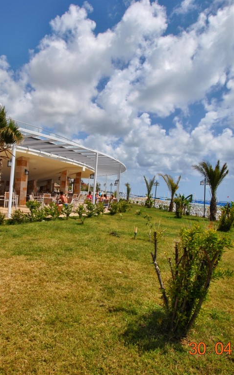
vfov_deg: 77.2
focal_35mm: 23
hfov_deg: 52.8
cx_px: 100
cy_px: 188
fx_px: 235
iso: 100
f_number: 10
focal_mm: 10
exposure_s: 1/400
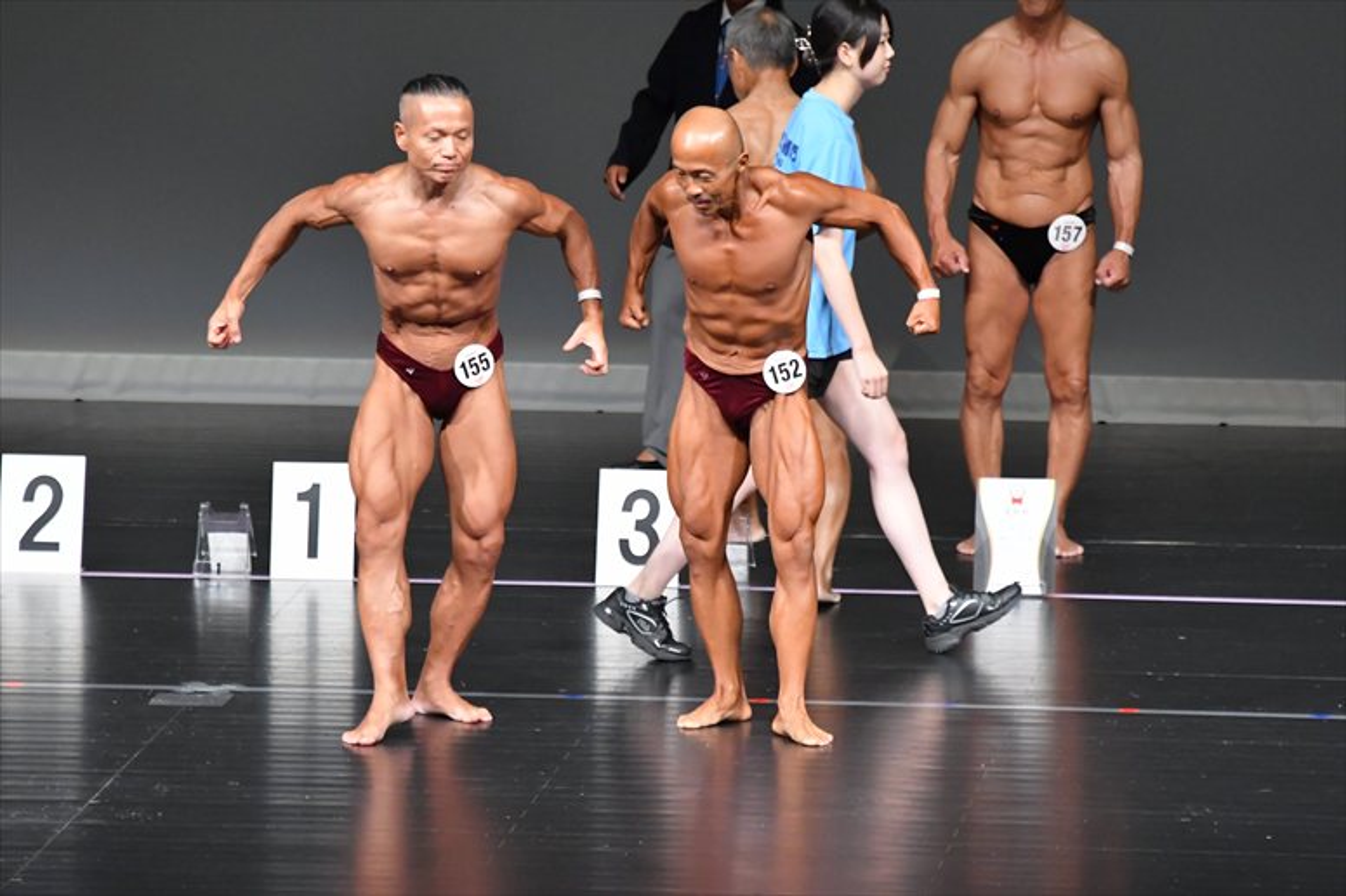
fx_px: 11772
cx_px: 673
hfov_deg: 6.5
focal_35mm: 315
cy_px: 448
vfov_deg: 4.4
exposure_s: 1/400
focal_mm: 210
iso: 5000
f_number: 5.6
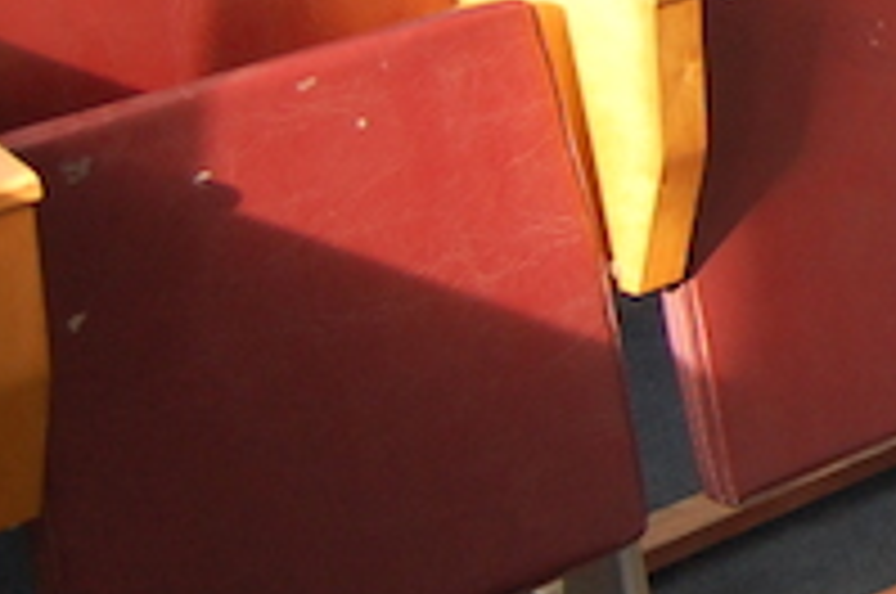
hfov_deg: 12.3
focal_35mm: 144
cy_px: -295
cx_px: 1909
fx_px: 3566
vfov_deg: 9.3
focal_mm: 19
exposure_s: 1/60
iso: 400
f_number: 4
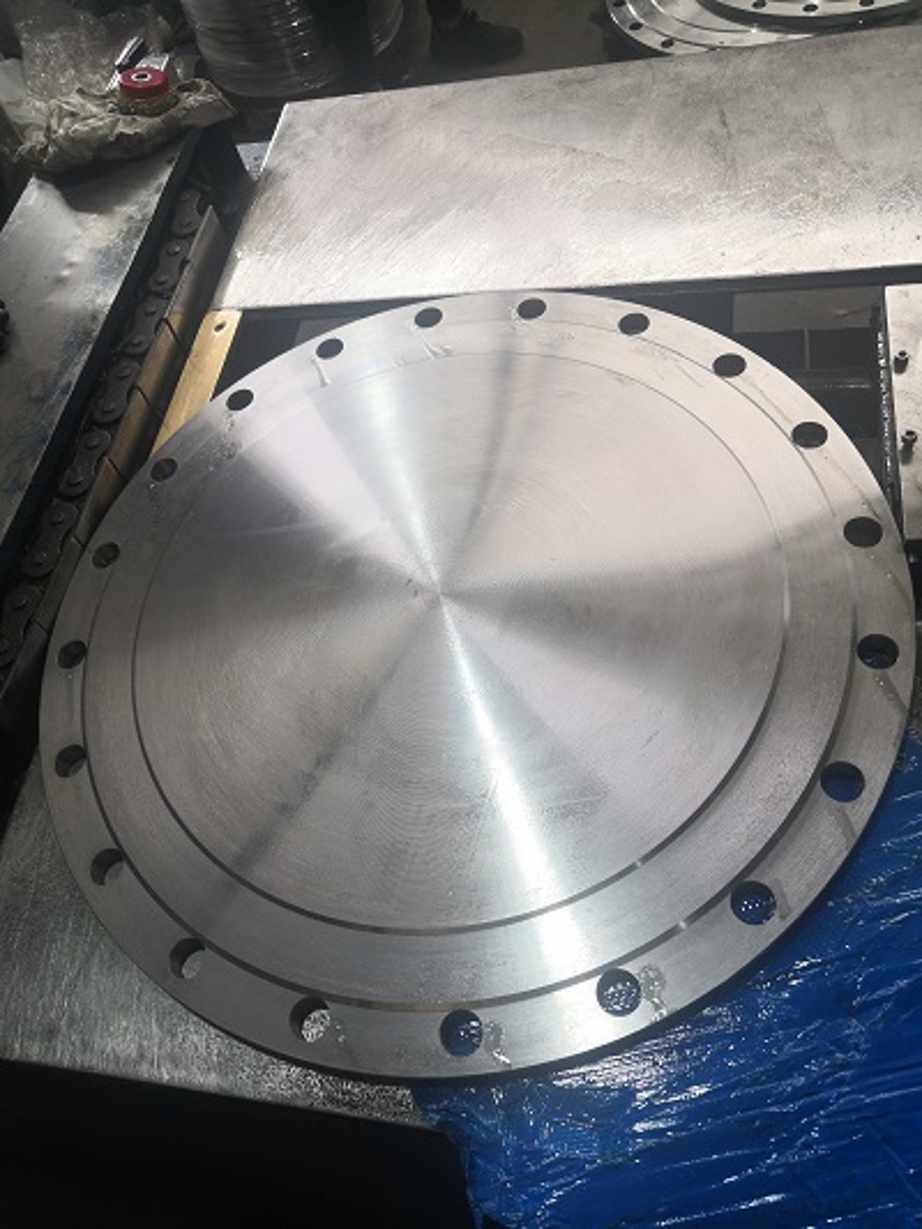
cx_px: 461
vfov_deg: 65.3
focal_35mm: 27
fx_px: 958
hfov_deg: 51.4
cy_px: 614
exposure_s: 1/50
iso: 50
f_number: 1.8
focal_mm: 3.95
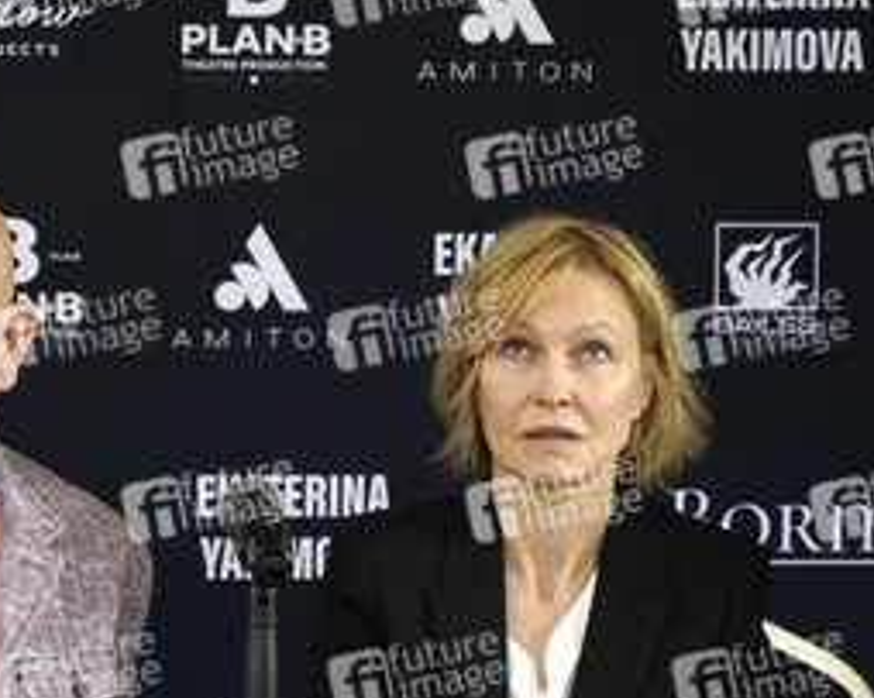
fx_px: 8610
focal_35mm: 333
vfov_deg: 4.6
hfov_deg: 5.8
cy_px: 416
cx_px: 119
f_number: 5.6
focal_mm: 200
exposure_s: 1/160
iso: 3200
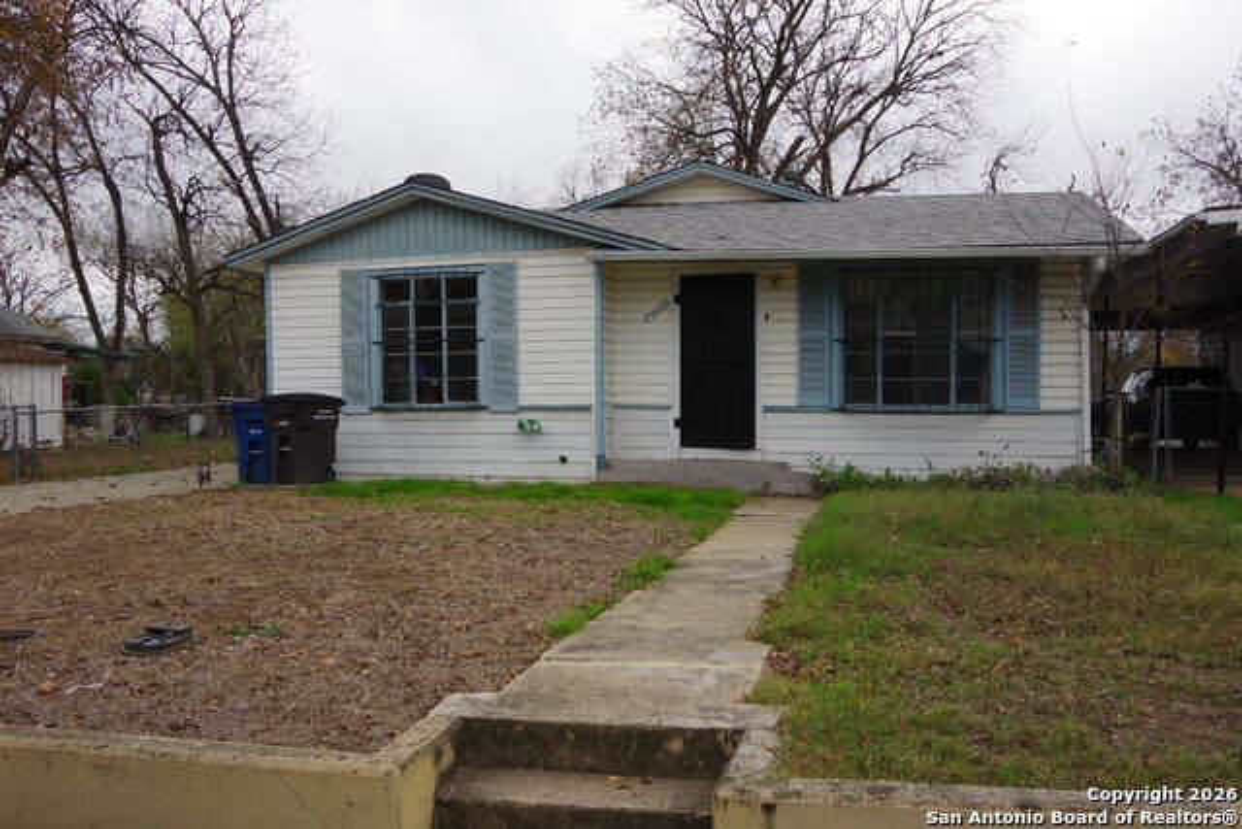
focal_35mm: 31
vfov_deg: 42.3
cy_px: 414
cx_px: 621
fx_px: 1070
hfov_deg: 60.3
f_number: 10
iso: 200
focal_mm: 21
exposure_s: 1/125
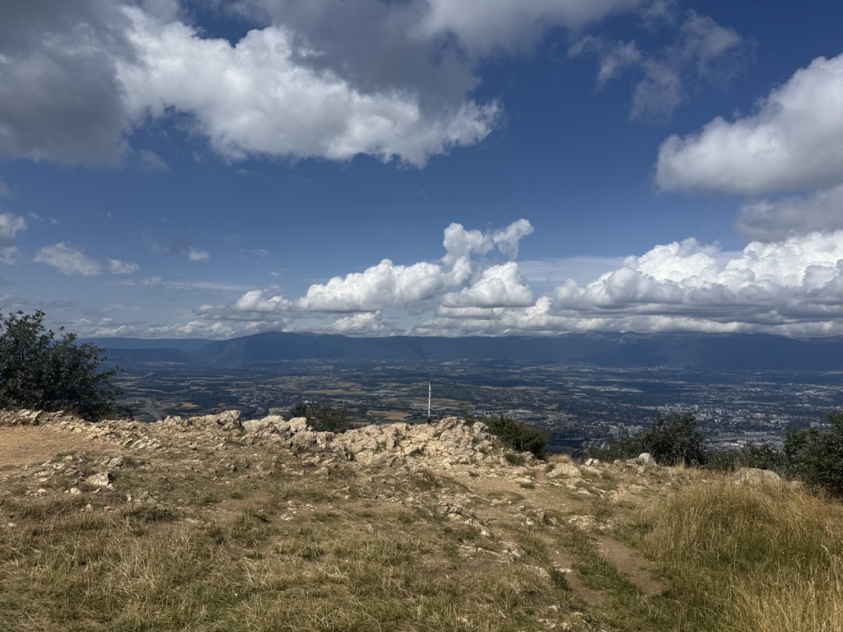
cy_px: 316
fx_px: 584
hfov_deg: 71.6
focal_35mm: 24
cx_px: 422
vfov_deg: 56.8
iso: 80
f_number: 1.78
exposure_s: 1/11905
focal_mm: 6.76
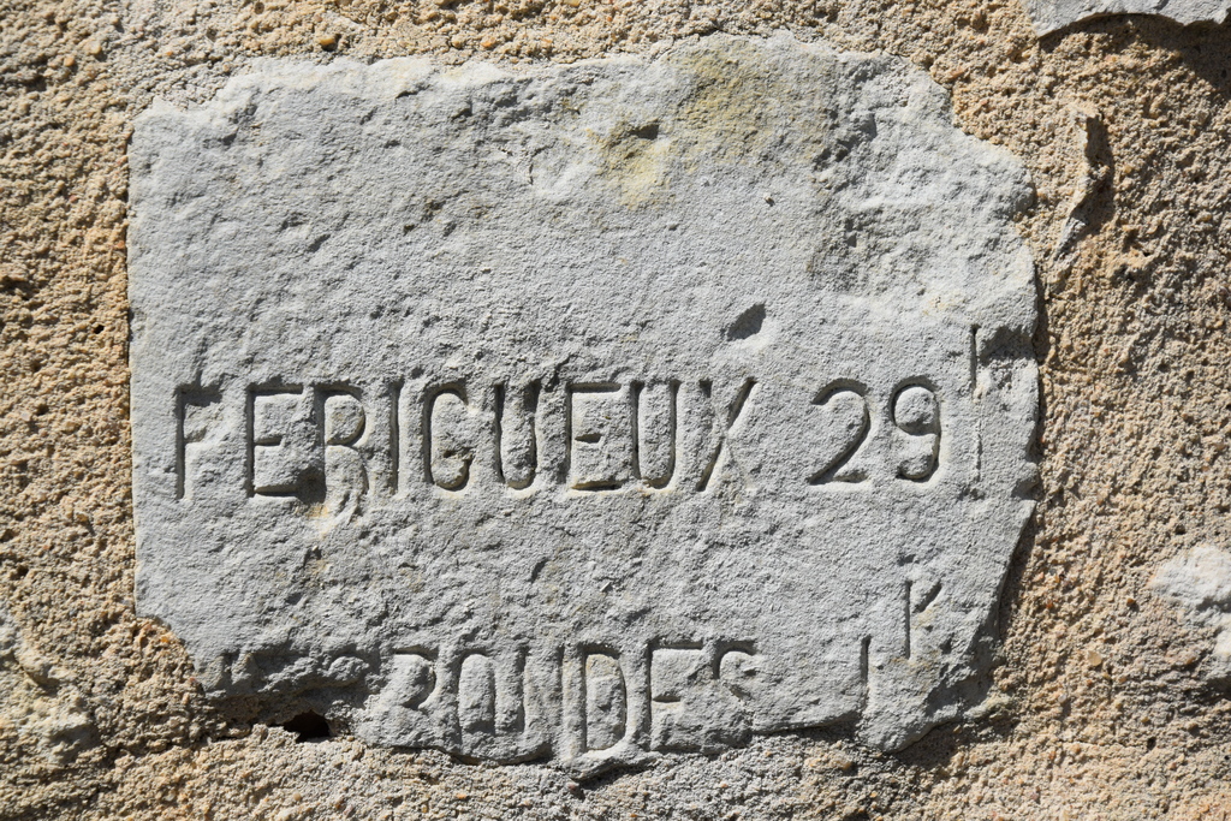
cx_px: 616
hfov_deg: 17.1
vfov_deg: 11.4
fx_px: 4104
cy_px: 410
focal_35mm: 120
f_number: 10
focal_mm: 80
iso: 200
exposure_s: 1/400
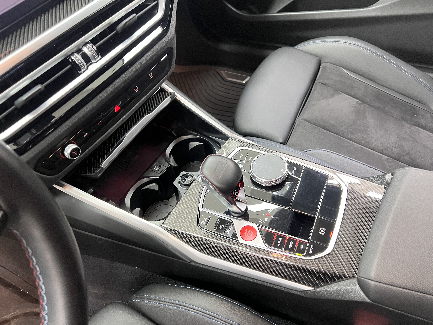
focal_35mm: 26
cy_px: 162
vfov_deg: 53.1
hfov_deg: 67.3
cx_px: 216
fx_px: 325
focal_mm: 5.7
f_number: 1.5
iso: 400
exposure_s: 1/50
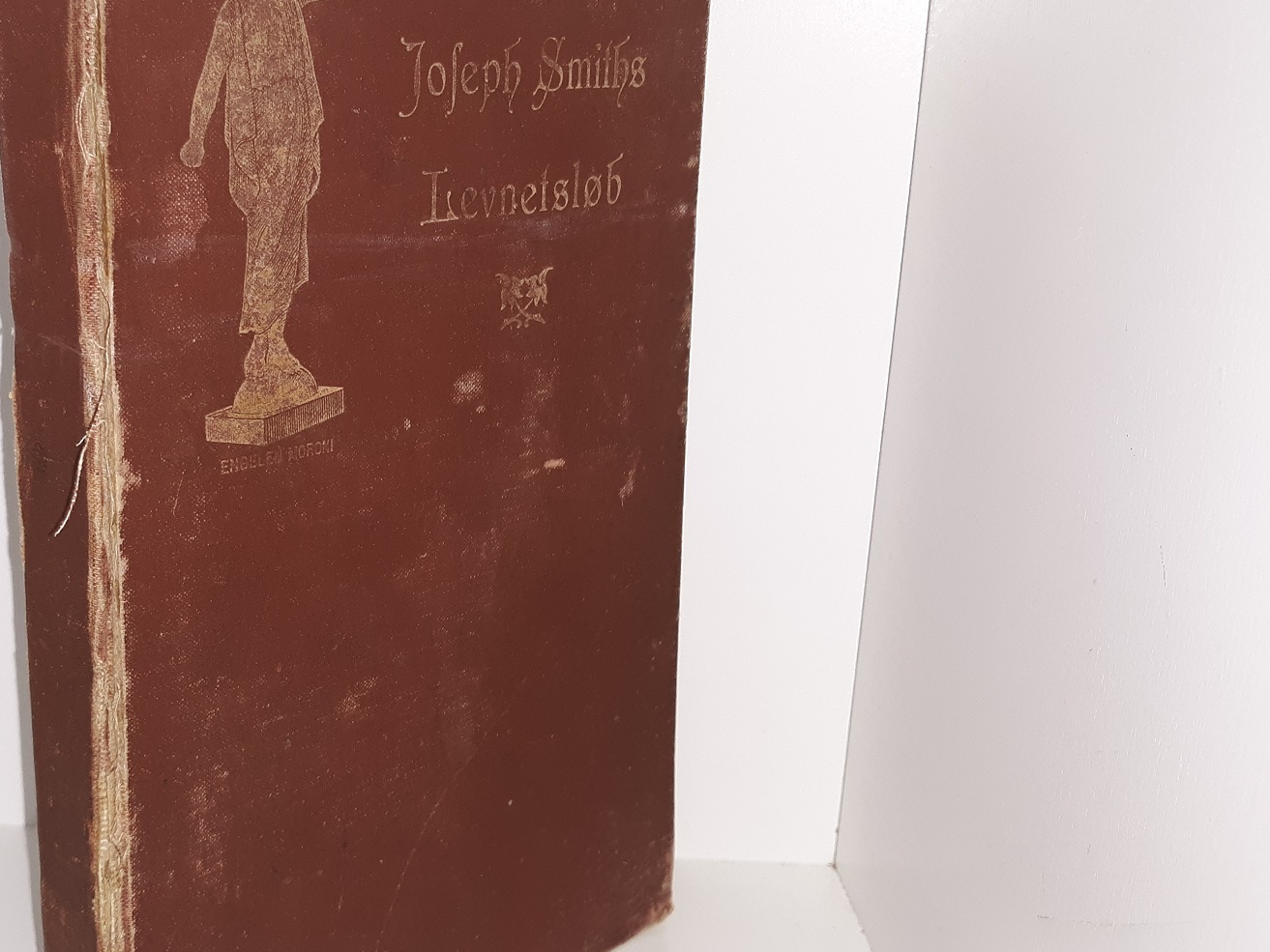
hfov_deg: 41.9
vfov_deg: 32.9
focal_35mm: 44
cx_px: 349
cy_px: 441
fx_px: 1614
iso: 64
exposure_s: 1/120
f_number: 1.7
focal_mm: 3.7
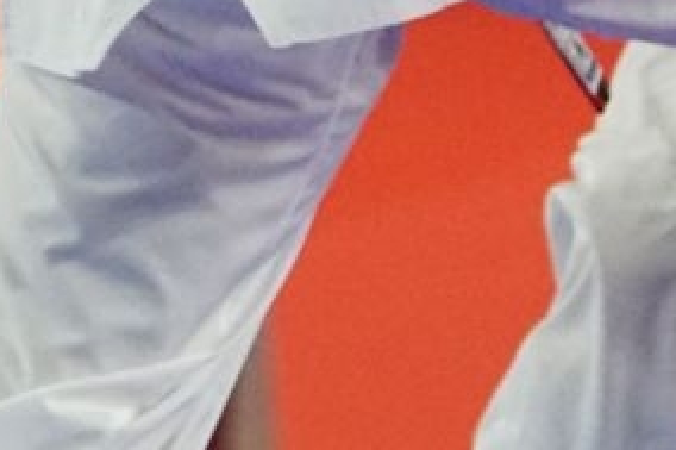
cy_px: -636
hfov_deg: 1.6
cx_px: -590
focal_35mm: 1283
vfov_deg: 1.1
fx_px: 24080
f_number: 2.8
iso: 3200
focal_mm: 135
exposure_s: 1/2000
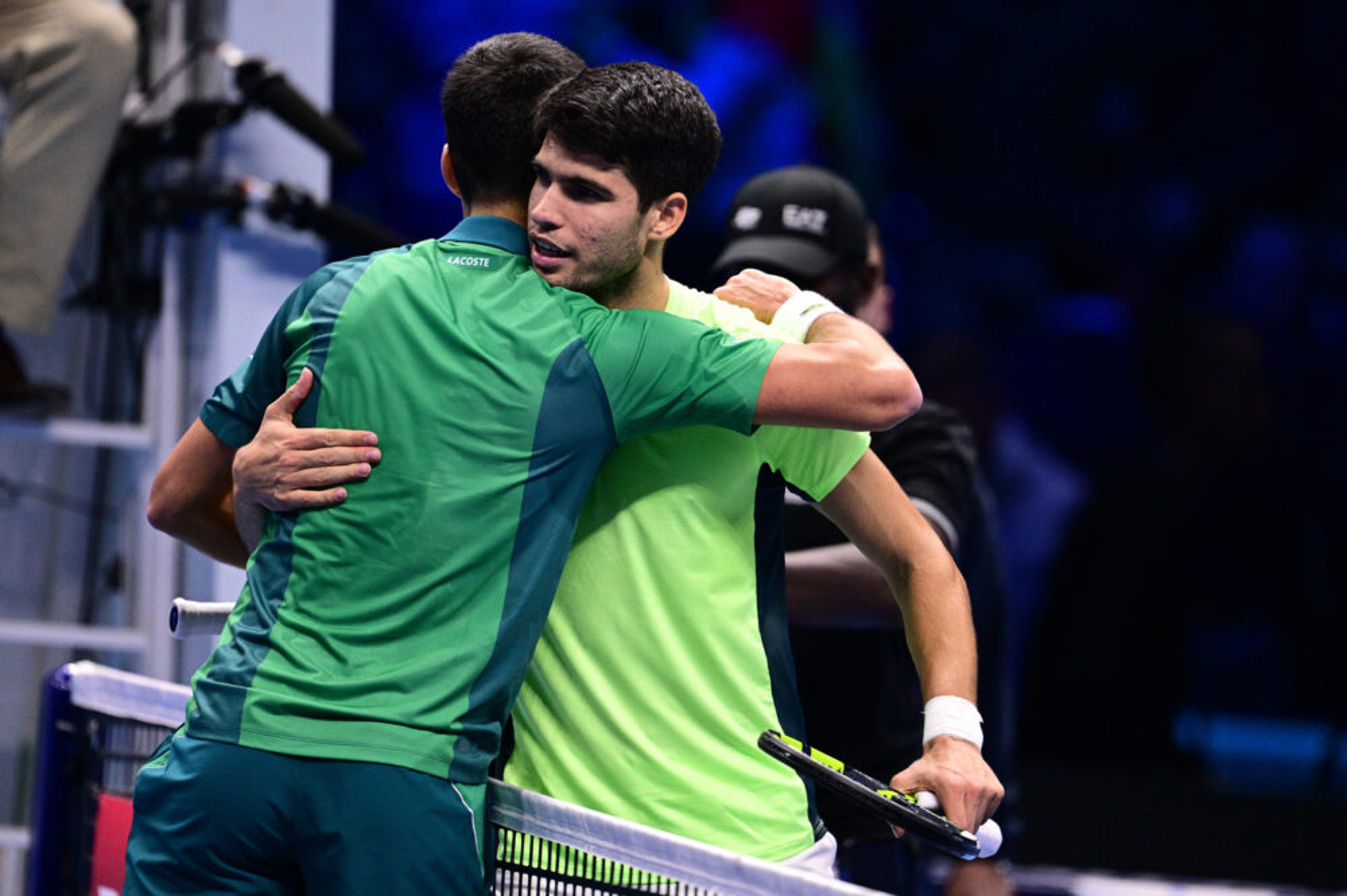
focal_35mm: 400
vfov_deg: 3.4
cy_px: 448
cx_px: 674
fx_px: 14961
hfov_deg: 5.2
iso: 4000
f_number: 3.2
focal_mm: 400
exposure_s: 1/1250
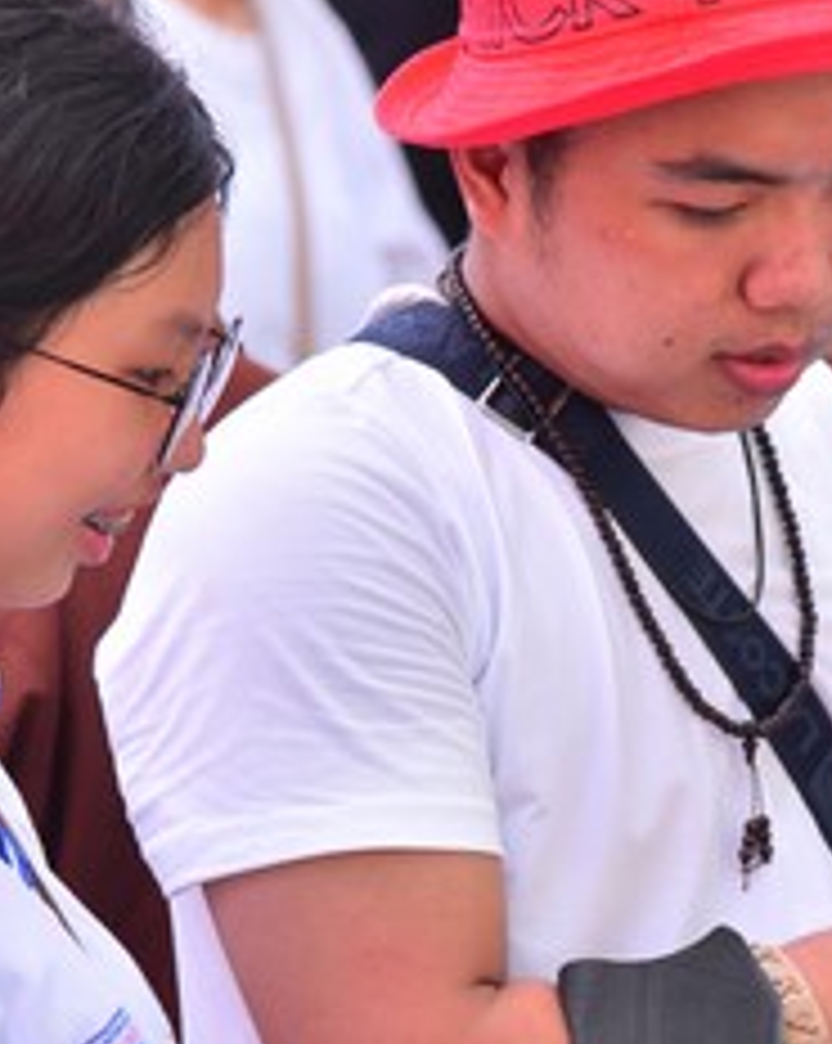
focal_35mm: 316
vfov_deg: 6.1
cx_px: 641
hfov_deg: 4.9
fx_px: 9746
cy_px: 778
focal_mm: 120
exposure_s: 1/250
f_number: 5
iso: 200
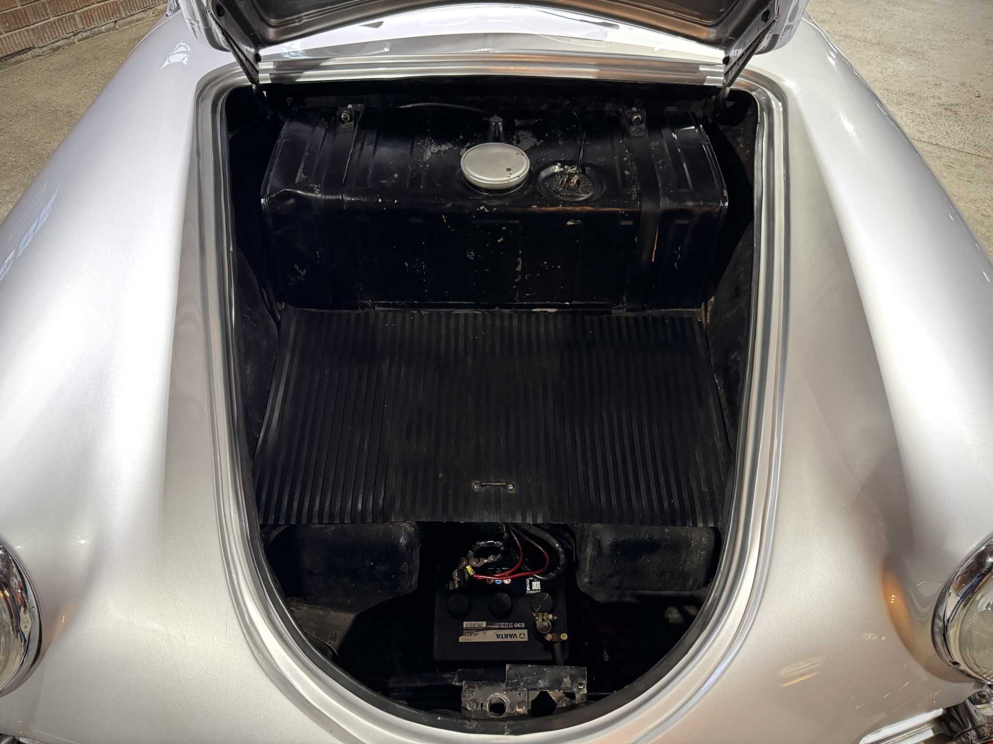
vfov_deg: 56.8
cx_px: 496
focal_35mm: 24
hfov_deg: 71.6
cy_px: 372
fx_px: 688
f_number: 1.78
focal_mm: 6.76
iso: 640
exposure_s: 1/50
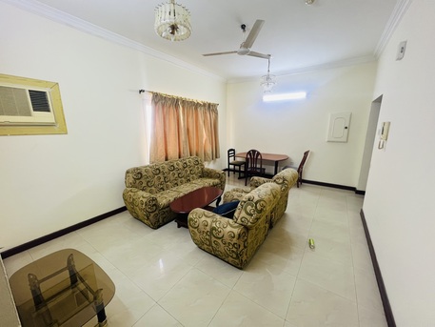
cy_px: 164
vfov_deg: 89.9
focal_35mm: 13
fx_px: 163
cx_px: 218
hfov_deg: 106.2
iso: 160
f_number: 1.8
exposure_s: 1/100
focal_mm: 1.57
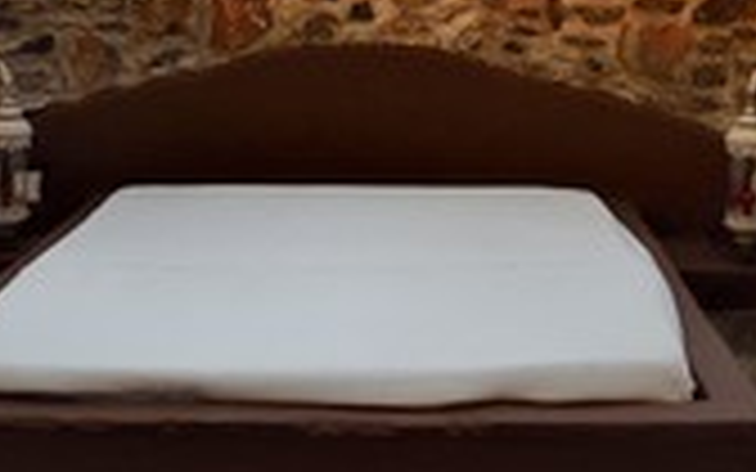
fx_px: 1257
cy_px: -13
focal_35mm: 61
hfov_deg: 33.2
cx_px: 490
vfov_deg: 20.5
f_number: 8
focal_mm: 24
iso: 400
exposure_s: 1/100
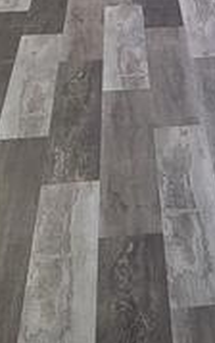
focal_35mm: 118
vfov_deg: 16.5
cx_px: 347
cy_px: -132
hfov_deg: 10.6
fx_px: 1105
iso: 250
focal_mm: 4.25
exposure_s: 1/120
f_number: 1.8
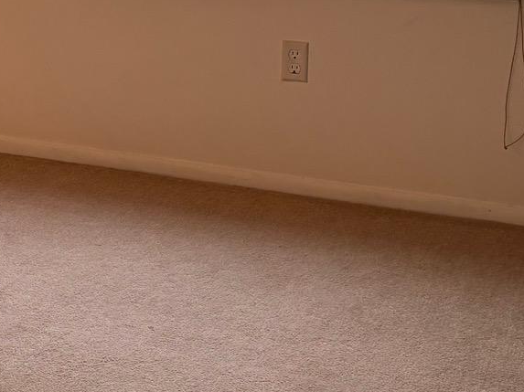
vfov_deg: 15.6
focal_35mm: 93
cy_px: -4
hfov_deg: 19.6
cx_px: -131
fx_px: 1407
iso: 125
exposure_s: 1/122
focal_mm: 5.96
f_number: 1.6
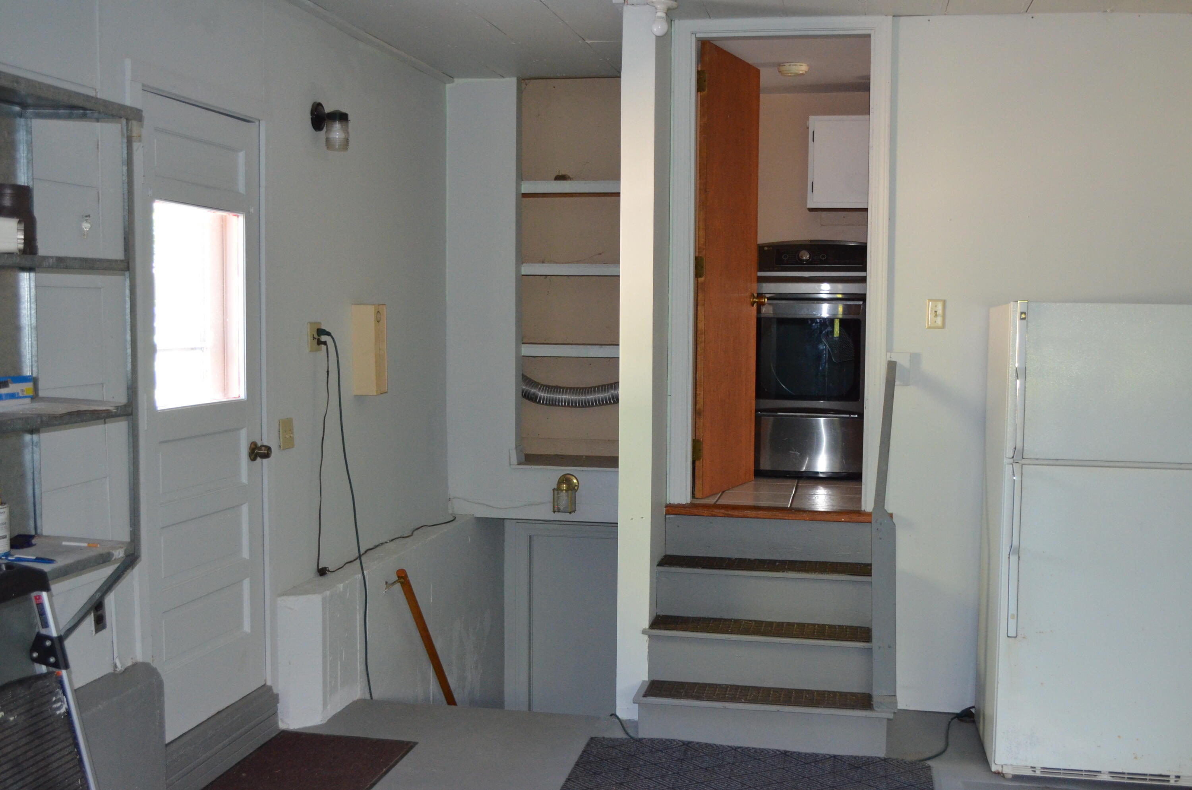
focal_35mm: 39
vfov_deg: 34.1
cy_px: 395
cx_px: 596
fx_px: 1289
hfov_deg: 49.6
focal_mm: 26
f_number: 4.2
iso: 2200
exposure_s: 1/60
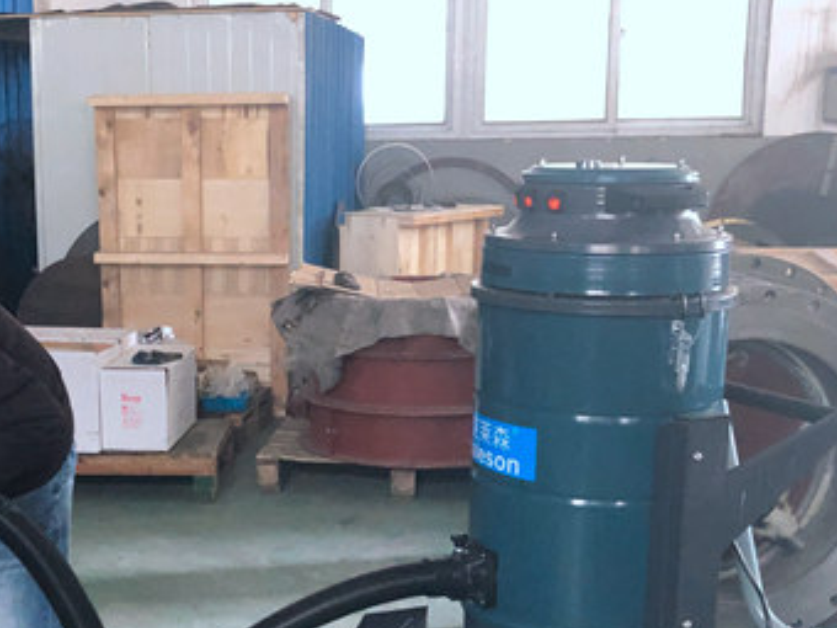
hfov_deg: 33.8
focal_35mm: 56
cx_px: 226
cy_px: 443
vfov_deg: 25.9
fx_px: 1354
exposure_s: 1/100
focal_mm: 3.99
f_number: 1.8
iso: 400
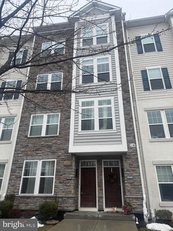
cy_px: 116
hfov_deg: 56.8
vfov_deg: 71.6
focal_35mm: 24
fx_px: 160
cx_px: 86
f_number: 1.78
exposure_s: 1/1271
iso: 80
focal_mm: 6.76
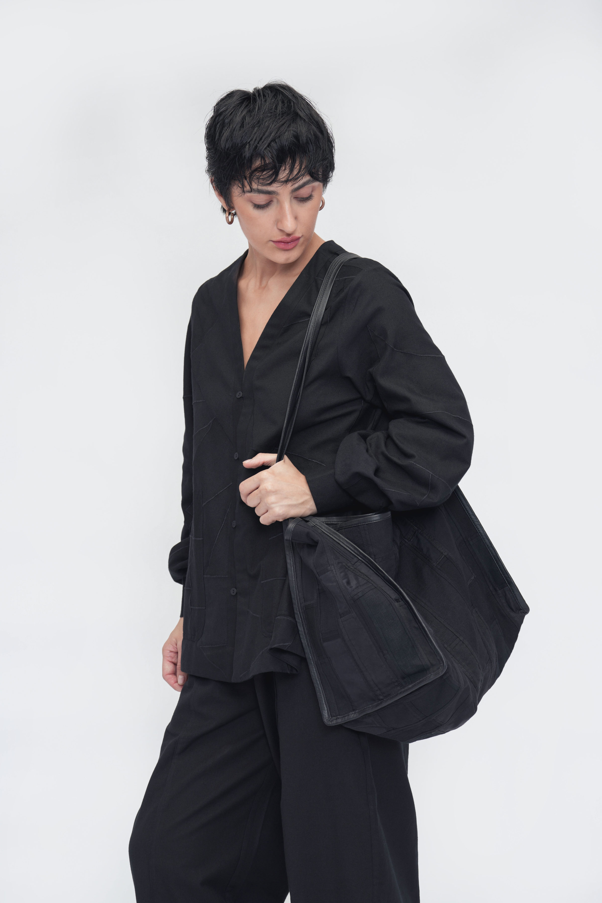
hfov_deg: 14.7
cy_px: 452
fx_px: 2333
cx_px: 301
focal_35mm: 93
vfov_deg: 21.9
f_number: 5
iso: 125
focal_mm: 93
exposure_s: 1/200
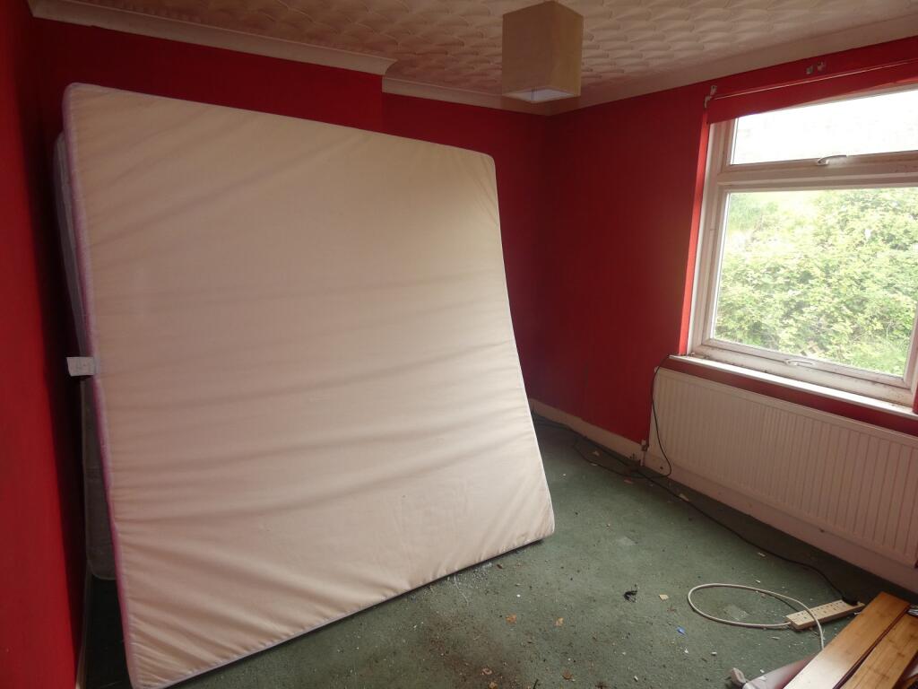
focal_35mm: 20
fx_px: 530
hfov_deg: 81.7
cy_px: 344
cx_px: 459
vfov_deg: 66.0
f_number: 2.8
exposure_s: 1/60
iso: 125
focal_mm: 3.6
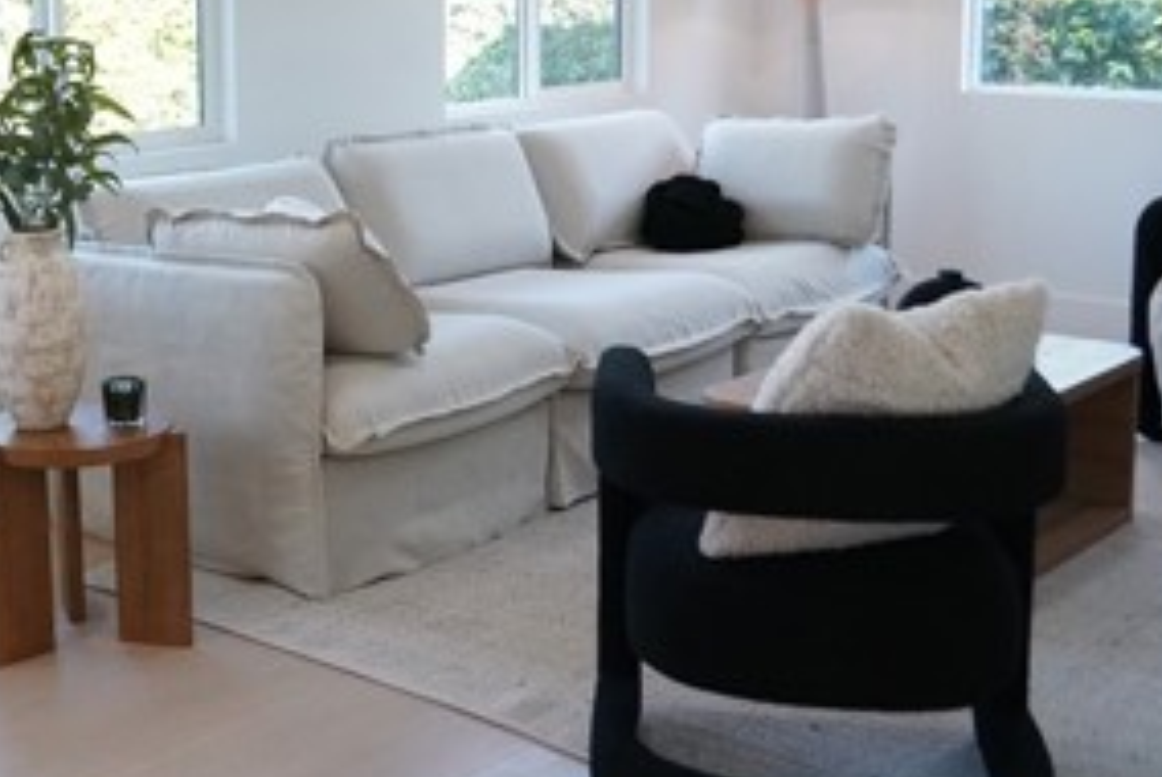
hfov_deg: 35.2
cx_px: 176
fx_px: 1745
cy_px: 202
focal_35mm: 54
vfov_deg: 24.9
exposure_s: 1/800
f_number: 4
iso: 5000
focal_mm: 24
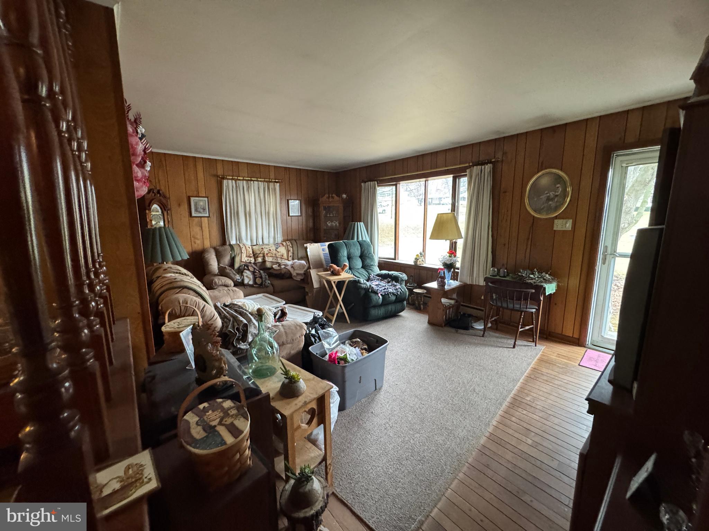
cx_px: 354
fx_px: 287
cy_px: 266
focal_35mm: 14
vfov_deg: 85.7
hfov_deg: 102.1
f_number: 2.2
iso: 800
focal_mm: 2.22
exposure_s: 1/60
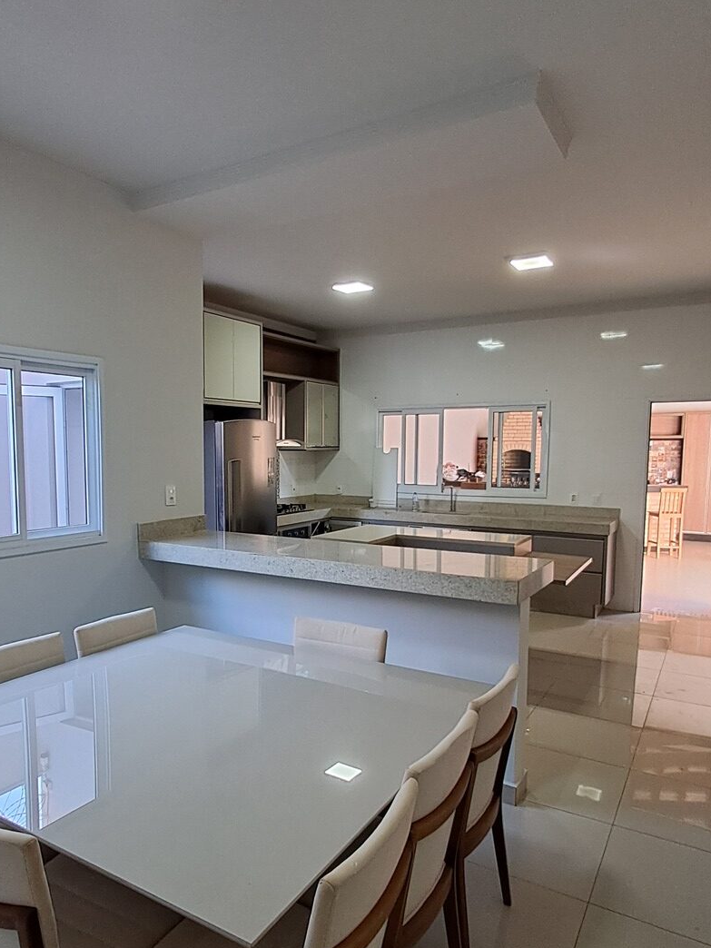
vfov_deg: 69.2
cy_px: 521
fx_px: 685
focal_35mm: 25
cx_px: 285
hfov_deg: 54.5
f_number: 2.2
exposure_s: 1/40
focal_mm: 1.64
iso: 100
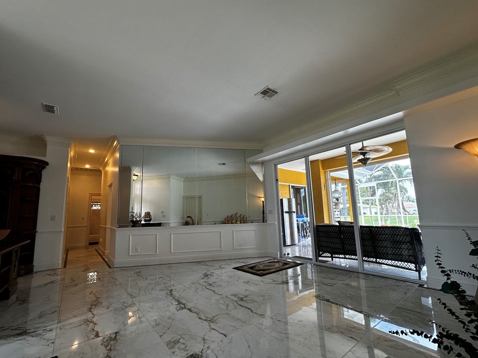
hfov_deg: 98.1
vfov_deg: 81.7
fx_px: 207
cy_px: 188
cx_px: 228
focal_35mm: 15
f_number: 2.2
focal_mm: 2.22
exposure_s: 1/120
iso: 64
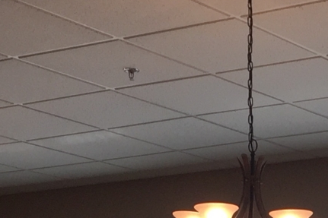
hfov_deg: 13.8
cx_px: 397
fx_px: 1311
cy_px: 527
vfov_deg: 8.6
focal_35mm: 144
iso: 32
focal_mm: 4.15
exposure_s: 1/211
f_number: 2.2
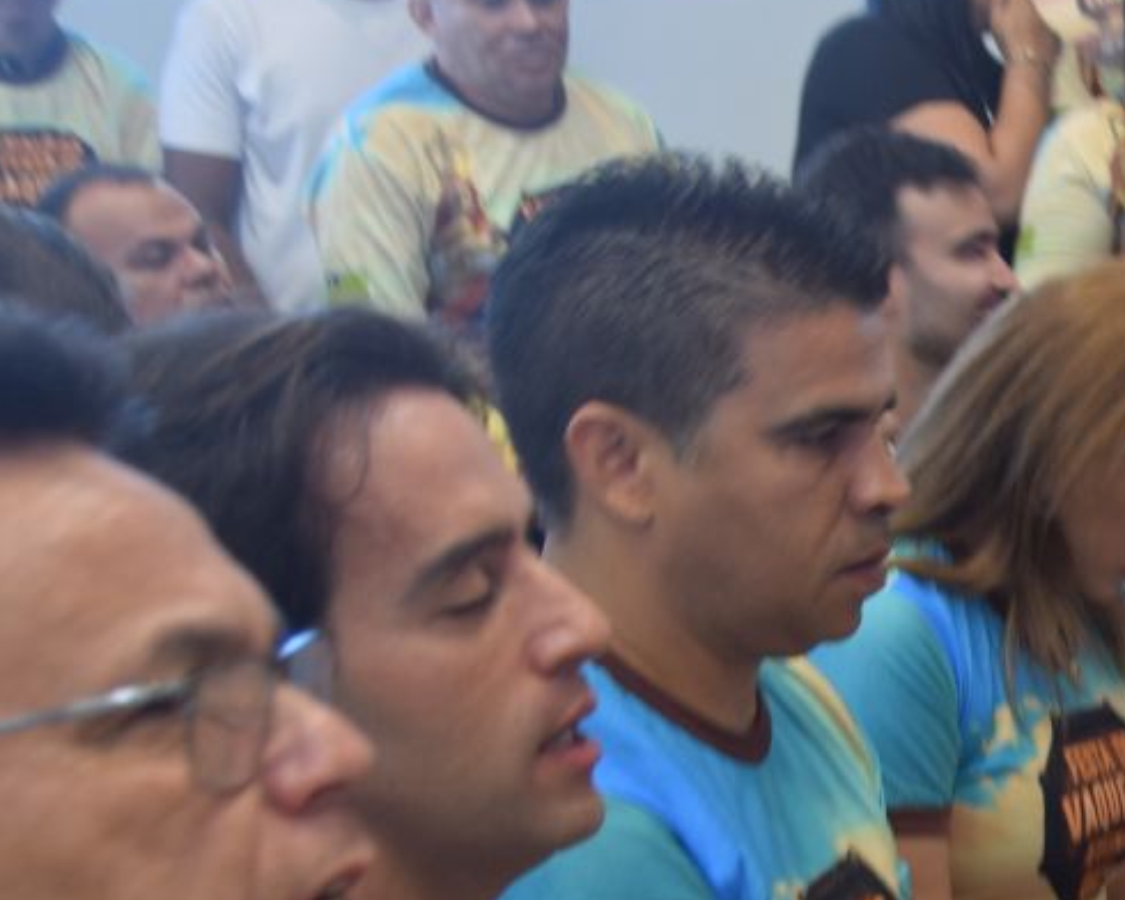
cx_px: 1727
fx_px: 3124
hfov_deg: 18.0
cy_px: 1107
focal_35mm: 94
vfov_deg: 15.7
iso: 140
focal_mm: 17
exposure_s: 1/25
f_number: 3.2
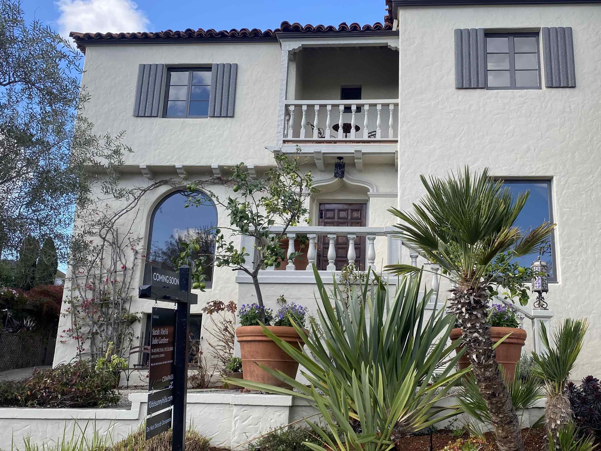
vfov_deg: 41.8
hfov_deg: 53.6
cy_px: 226
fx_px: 590
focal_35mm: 34
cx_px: 358
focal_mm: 4.25
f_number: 1.8
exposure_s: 1/757
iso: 32
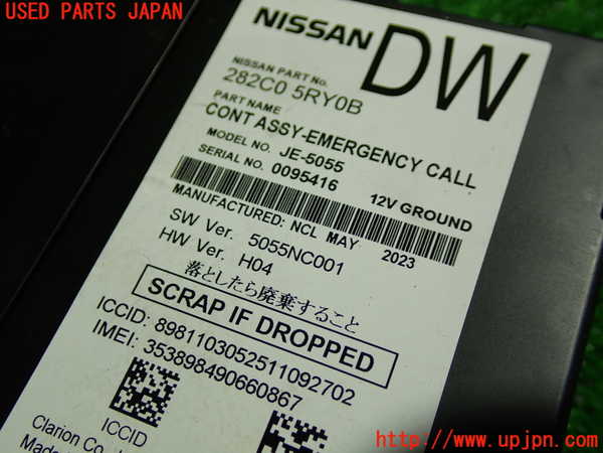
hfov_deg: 49.0
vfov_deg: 37.7
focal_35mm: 38
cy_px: 226
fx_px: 662
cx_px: 302
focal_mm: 6.83
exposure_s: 1/50
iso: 200
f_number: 2.7
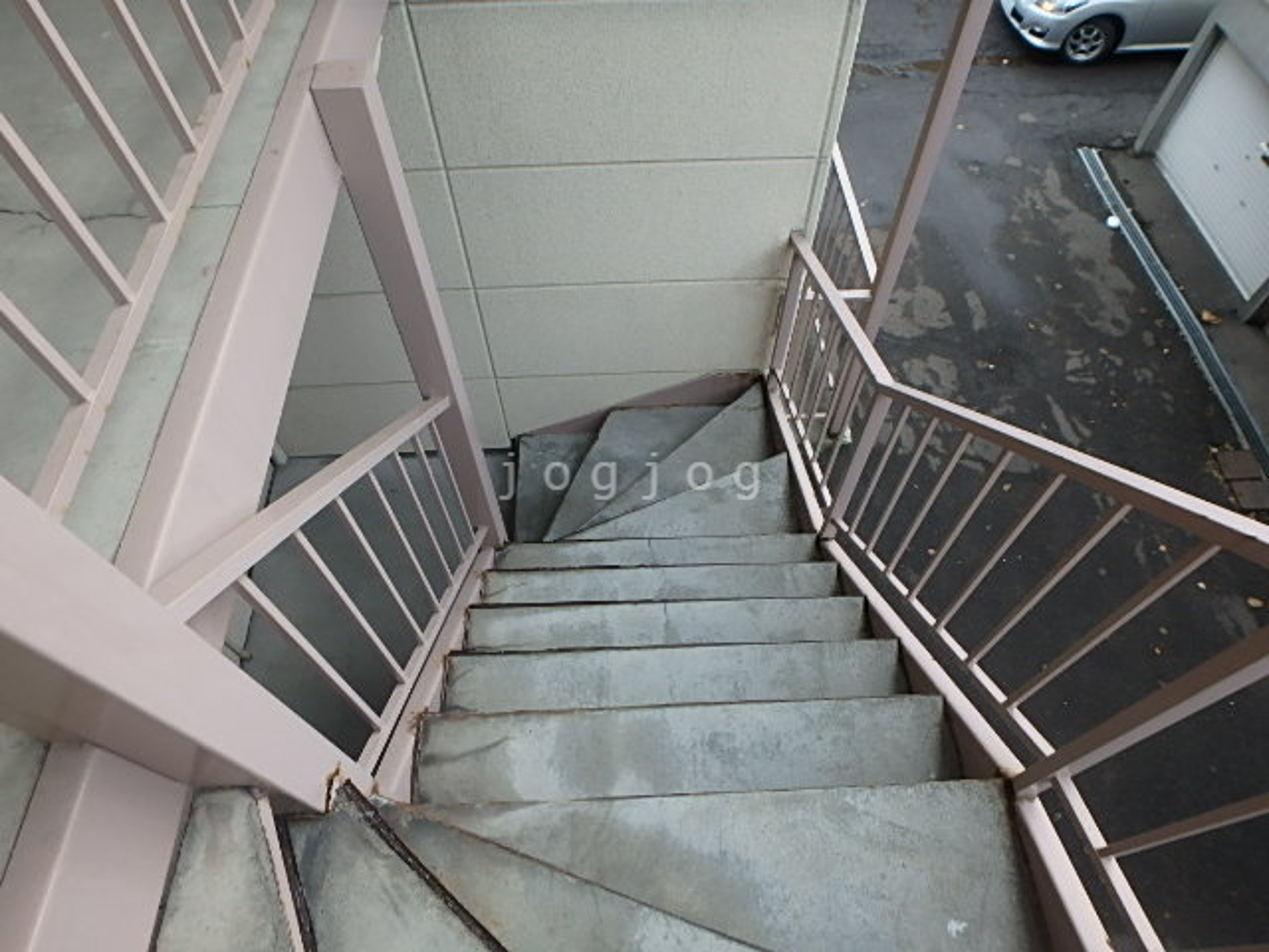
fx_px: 770
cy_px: 476
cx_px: 634
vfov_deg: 63.4
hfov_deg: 79.0
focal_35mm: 21
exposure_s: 1/60
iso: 125
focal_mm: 3.7
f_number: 3.5
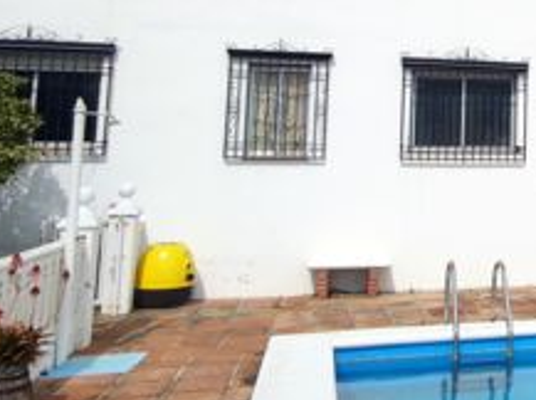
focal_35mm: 52
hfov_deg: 32.3
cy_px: 75
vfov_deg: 27.4
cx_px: 594
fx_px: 804
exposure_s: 1/1529
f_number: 2.2
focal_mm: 2.35
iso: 100
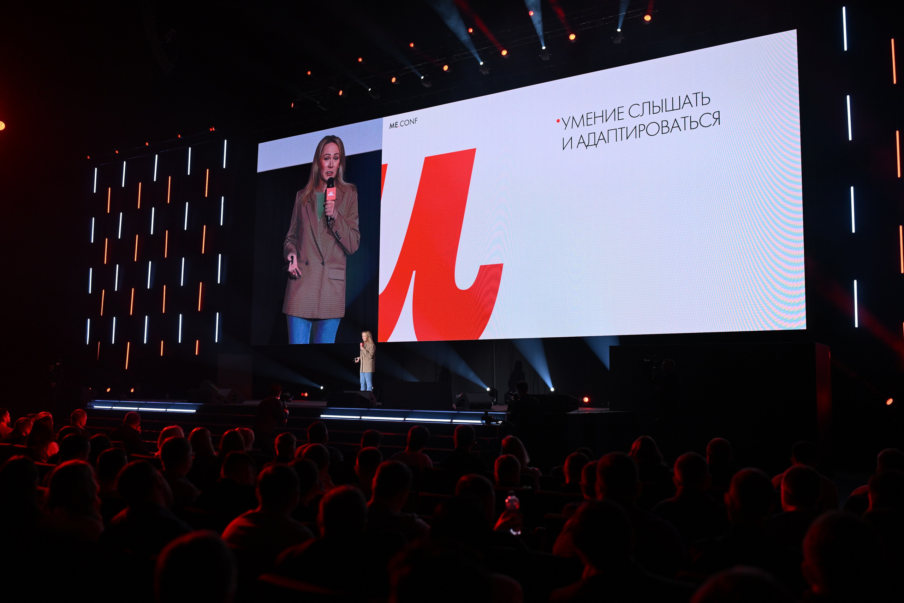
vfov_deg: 37.9
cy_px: 302
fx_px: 879
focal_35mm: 35
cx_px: 452
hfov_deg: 54.4
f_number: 2.2
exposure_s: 1/250
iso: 400
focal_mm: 35
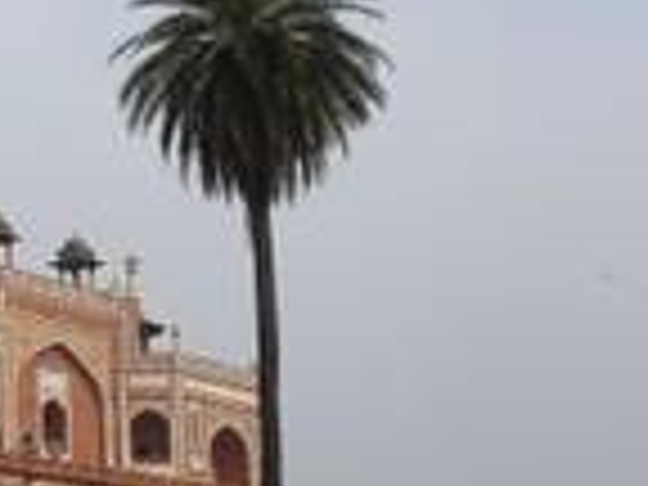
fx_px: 1498
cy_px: 292
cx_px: -144
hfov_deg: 22.4
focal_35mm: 80
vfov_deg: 18.4
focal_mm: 4.25
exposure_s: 1/1250
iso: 80
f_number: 3.5
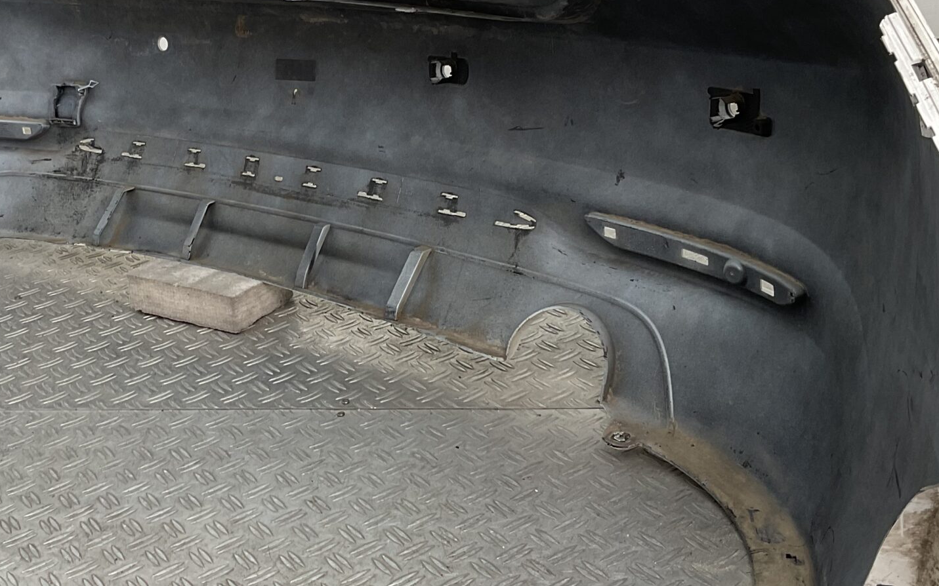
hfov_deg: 36.4
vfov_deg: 23.5
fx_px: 1407
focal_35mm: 55
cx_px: 295
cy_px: 214
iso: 16
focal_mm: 3
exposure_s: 1/123
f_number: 1.8
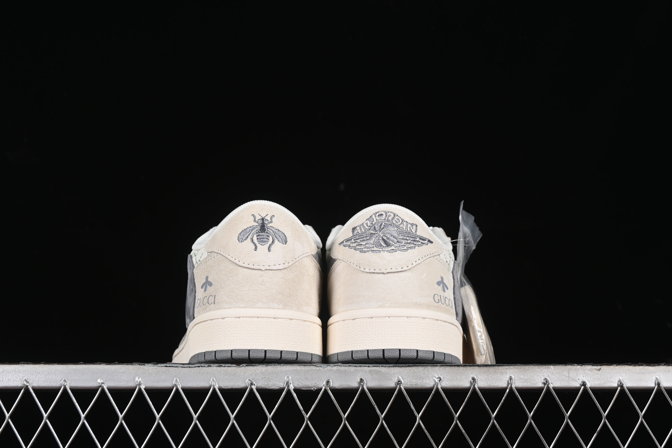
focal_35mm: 75
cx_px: 336
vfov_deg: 18.2
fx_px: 1400
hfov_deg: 27.0
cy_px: 224
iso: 160
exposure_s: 1/80
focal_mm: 50
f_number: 8
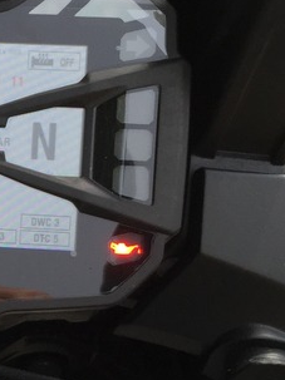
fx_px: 1077
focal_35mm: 98
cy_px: 235
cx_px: -175
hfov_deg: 13.9
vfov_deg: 20.0
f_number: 2.2
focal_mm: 4.15
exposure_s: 1/549
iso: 32
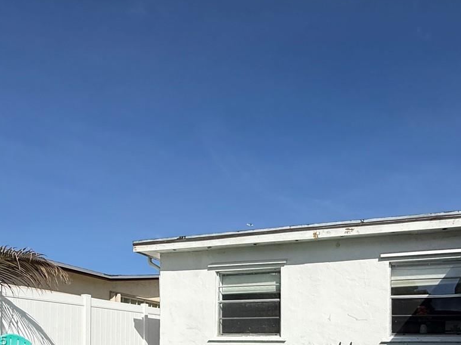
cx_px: 293
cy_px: 341
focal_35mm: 29
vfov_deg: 42.1
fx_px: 386
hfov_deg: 60.7
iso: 50
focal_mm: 2.22
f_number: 2.2
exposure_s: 1/6173
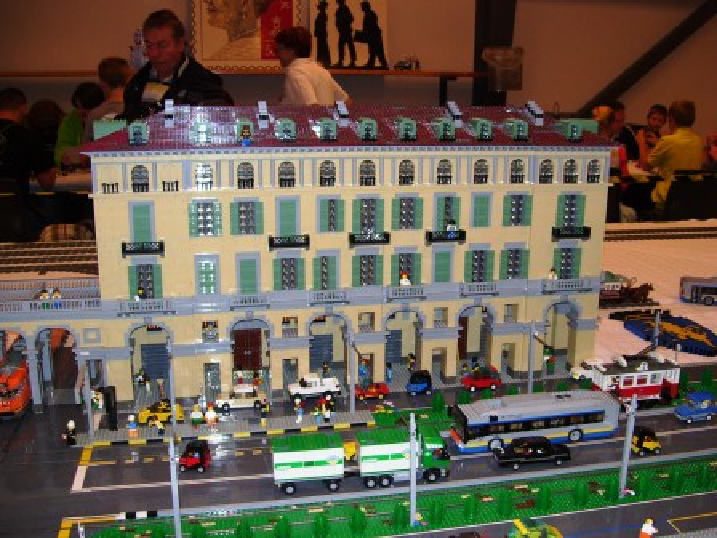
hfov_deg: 51.4
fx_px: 746
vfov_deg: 39.7
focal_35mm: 36
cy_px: 269
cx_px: 358
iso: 80
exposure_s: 1/60
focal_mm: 6
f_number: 2.7
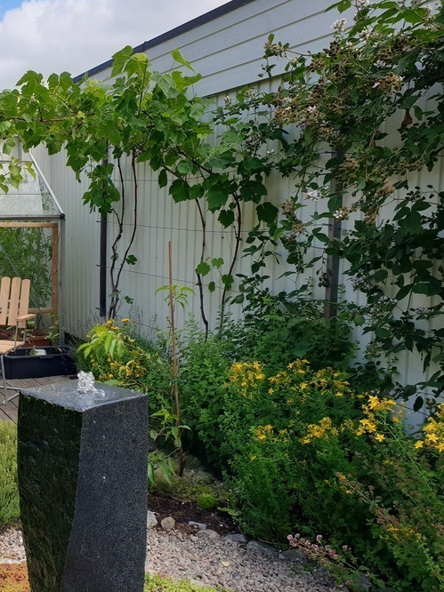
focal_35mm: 40
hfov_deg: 33.2
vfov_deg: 46.8
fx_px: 685
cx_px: 11
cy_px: 300
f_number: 2.4
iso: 50
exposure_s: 1/763
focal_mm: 4.3
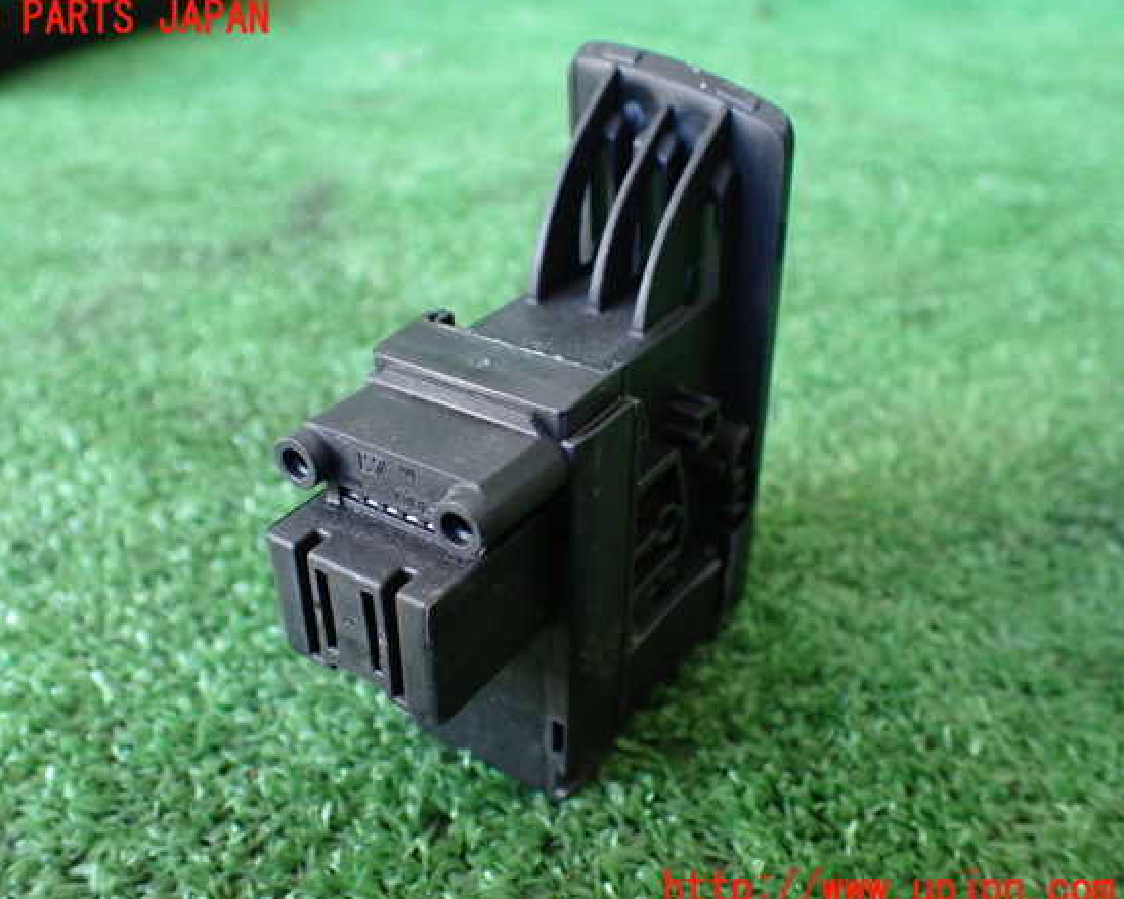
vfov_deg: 45.8
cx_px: 512
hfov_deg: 55.6
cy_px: 455
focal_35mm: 32
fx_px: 1064
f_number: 2.3
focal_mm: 5.4
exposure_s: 1/125
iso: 800
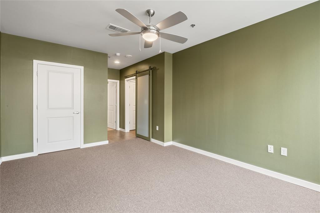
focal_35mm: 16
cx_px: 160
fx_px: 142
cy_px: 106
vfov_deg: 73.7
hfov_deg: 96.8
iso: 800
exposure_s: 1/40
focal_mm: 16
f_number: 11
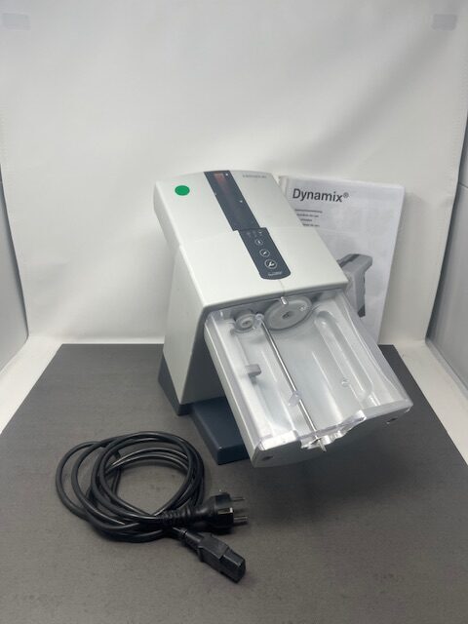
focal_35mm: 26
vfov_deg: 67.3
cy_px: 312
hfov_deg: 53.1
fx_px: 469
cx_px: 234
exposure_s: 1/144
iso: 32
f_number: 1.6
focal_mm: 5.1
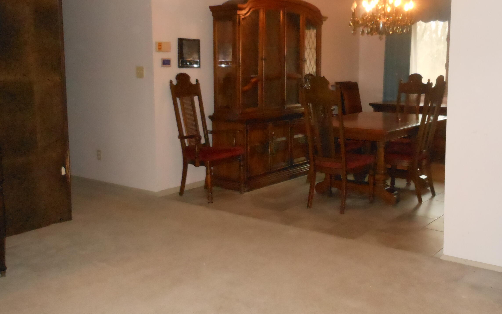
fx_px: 534
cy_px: 133
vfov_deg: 32.7
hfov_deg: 50.0
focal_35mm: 39
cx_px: 309
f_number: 3.7
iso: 640
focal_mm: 5
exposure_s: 1/25
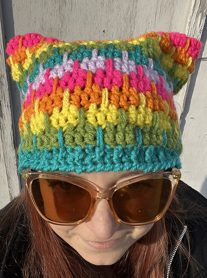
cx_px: 104
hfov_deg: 46.7
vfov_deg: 60.0
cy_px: 139
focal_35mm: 30
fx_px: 240
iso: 32
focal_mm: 2.71
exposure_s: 1/447
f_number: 2.2
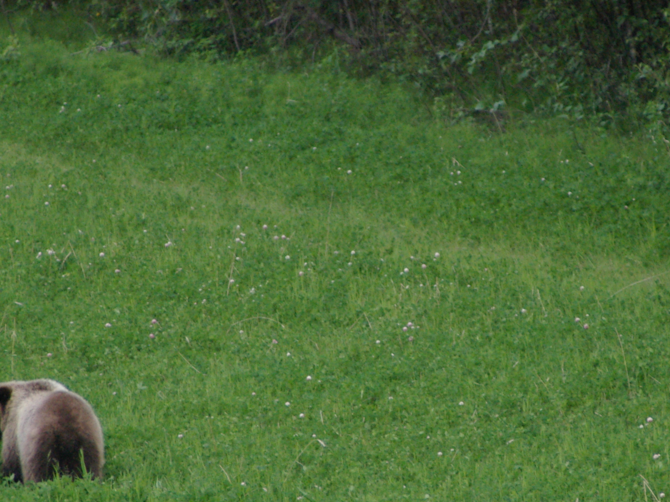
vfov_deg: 2.4
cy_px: 302
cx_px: 446
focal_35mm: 613
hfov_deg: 3.2
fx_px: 11865
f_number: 5.6
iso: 800
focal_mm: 200
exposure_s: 1/250
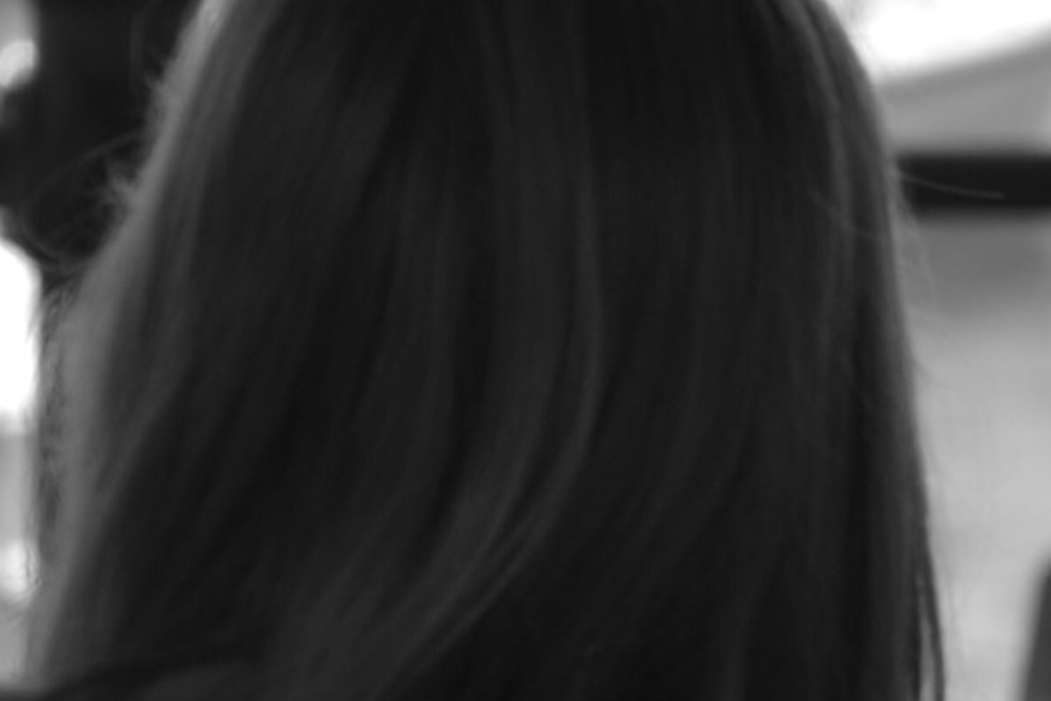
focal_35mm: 599
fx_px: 17490
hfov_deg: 3.4
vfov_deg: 2.3
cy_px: 206
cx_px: 1668
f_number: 6.3
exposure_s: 1/160
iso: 100
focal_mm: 102
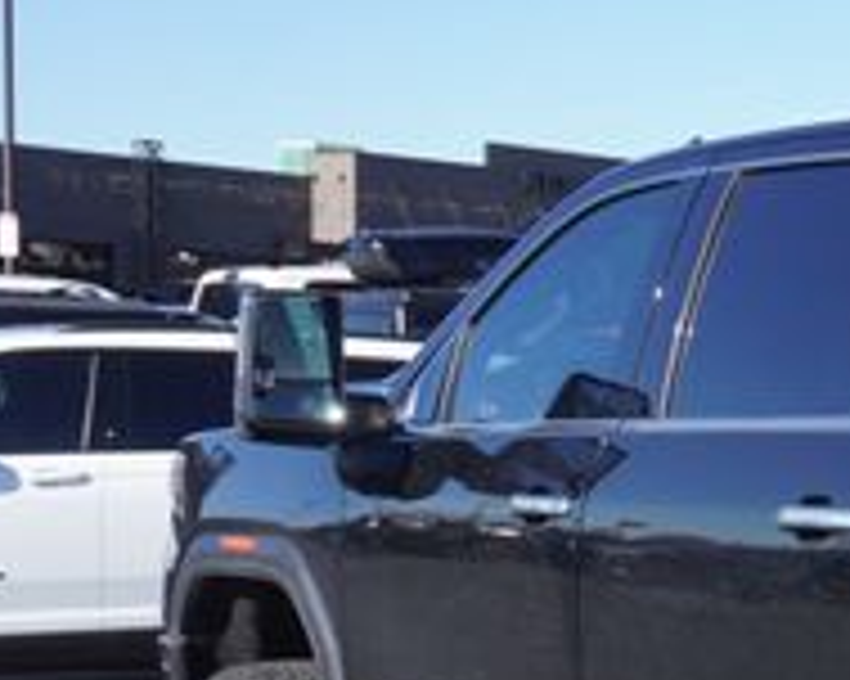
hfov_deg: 15.6
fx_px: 2755
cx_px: 1426
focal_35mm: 110
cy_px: 770
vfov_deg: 13.7
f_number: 7.1
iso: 100
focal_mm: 23
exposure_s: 1/200
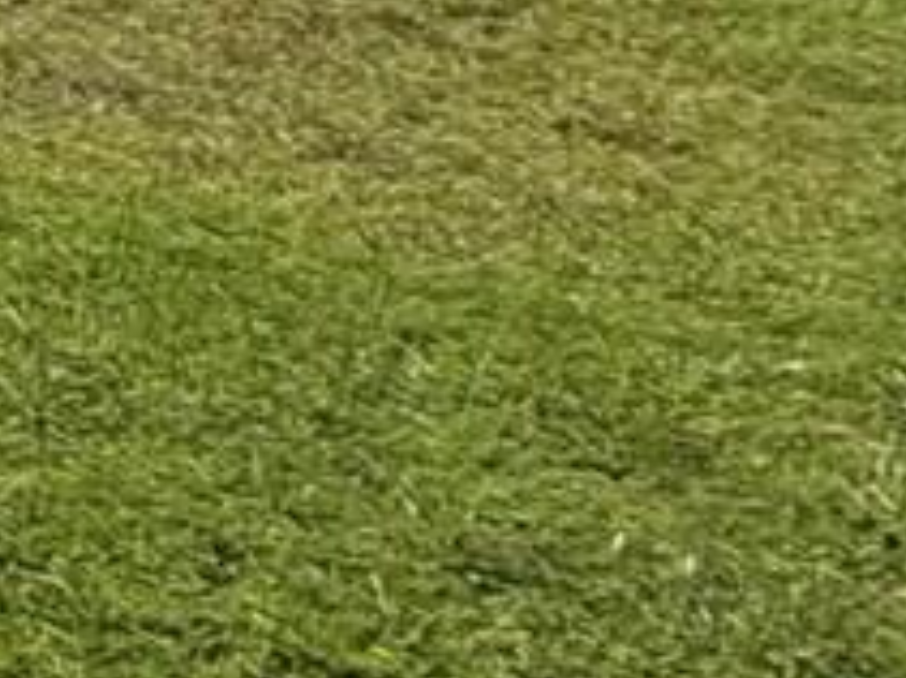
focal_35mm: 106
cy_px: -622
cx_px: -2422
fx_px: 2773
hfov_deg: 9.1
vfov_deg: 12.5
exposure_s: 1/2985
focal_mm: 2.22
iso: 50
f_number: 2.2
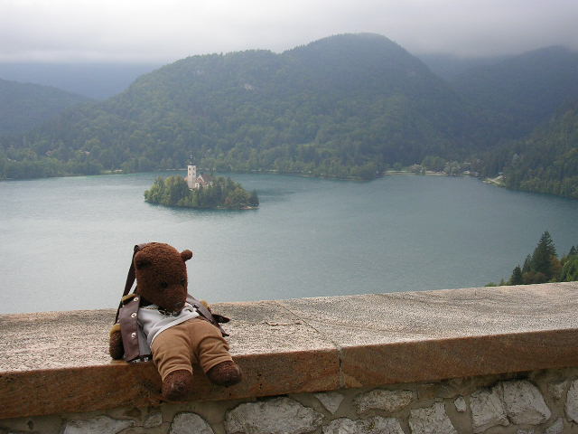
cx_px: 289
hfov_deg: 34.3
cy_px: 217
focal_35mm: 56
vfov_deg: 26.1
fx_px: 935
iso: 50
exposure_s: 1/440
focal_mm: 8.5
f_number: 3.3
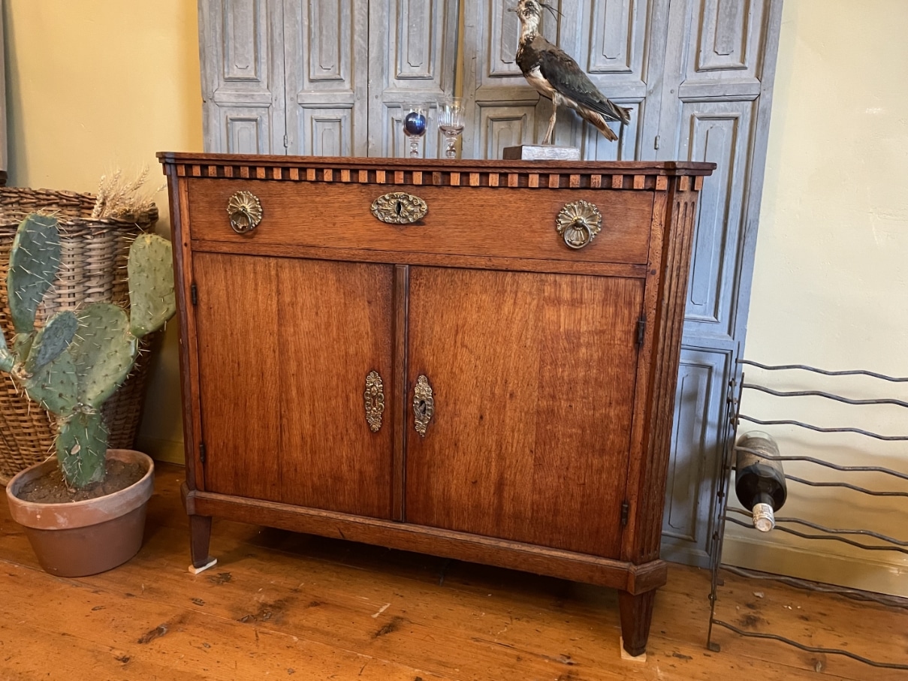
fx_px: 682
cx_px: 454
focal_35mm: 26
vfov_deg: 53.1
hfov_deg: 67.3
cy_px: 340
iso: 640
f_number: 1.6
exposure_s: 1/33
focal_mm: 4.2
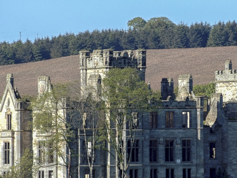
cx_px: 164
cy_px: 133
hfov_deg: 3.6
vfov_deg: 2.7
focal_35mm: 547
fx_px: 3746
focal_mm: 195
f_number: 6.3
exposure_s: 1/640
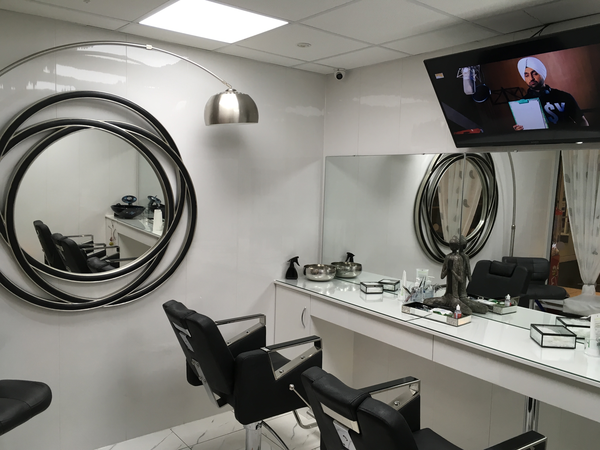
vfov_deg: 48.2
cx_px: 300
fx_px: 503
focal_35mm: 29
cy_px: 225
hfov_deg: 61.7
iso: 25
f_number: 2.2
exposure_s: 1/33
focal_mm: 4.15
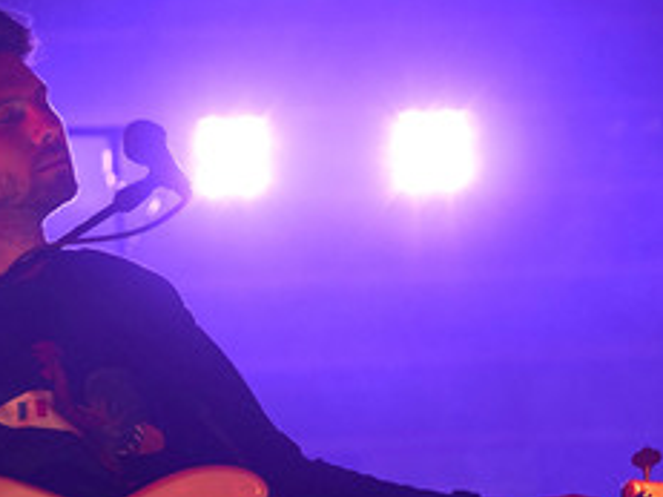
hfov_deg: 4.3
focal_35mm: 456
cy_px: 373
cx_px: 128
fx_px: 8729
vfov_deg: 3.3
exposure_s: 1/500
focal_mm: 243
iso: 2500
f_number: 6.3
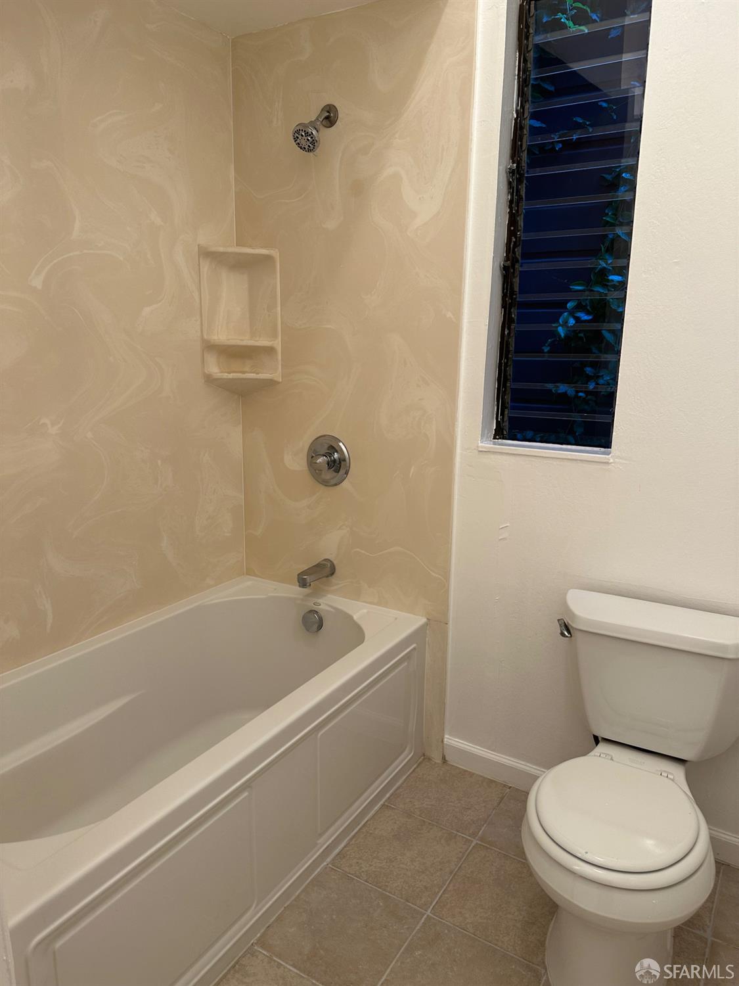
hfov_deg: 56.8
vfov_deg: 71.6
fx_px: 683
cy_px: 493
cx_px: 370
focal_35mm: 24
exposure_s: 1/60
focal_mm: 6.86
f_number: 1.78
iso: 125
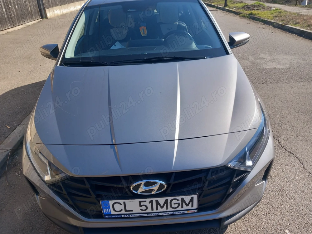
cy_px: 117
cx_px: 156
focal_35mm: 27
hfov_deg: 65.3
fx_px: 243
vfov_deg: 51.4
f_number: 1.8
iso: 20
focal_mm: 4
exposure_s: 1/320
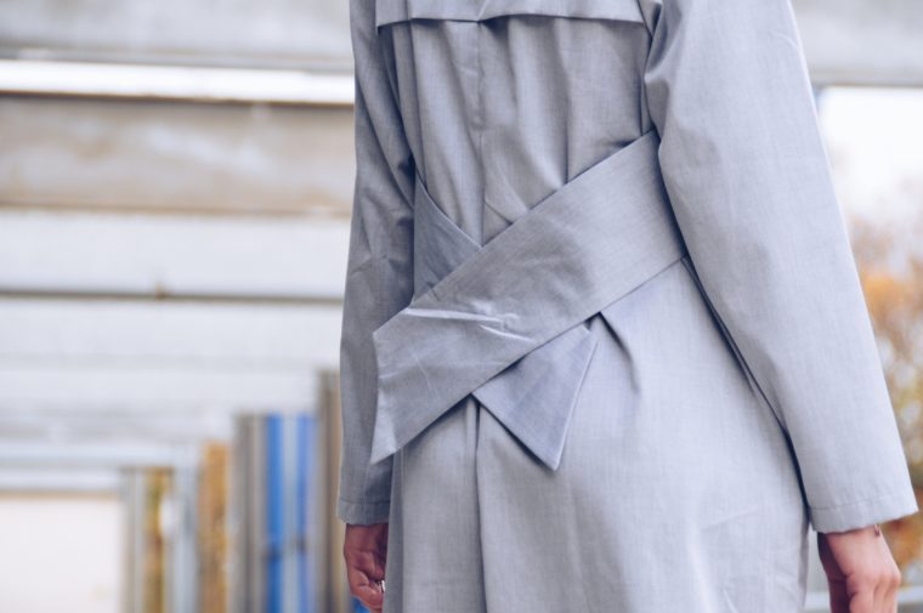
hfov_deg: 9.2
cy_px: 306
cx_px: 462
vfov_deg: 6.1
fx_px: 5762
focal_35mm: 225
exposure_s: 1/125
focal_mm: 150
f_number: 6.3
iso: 250
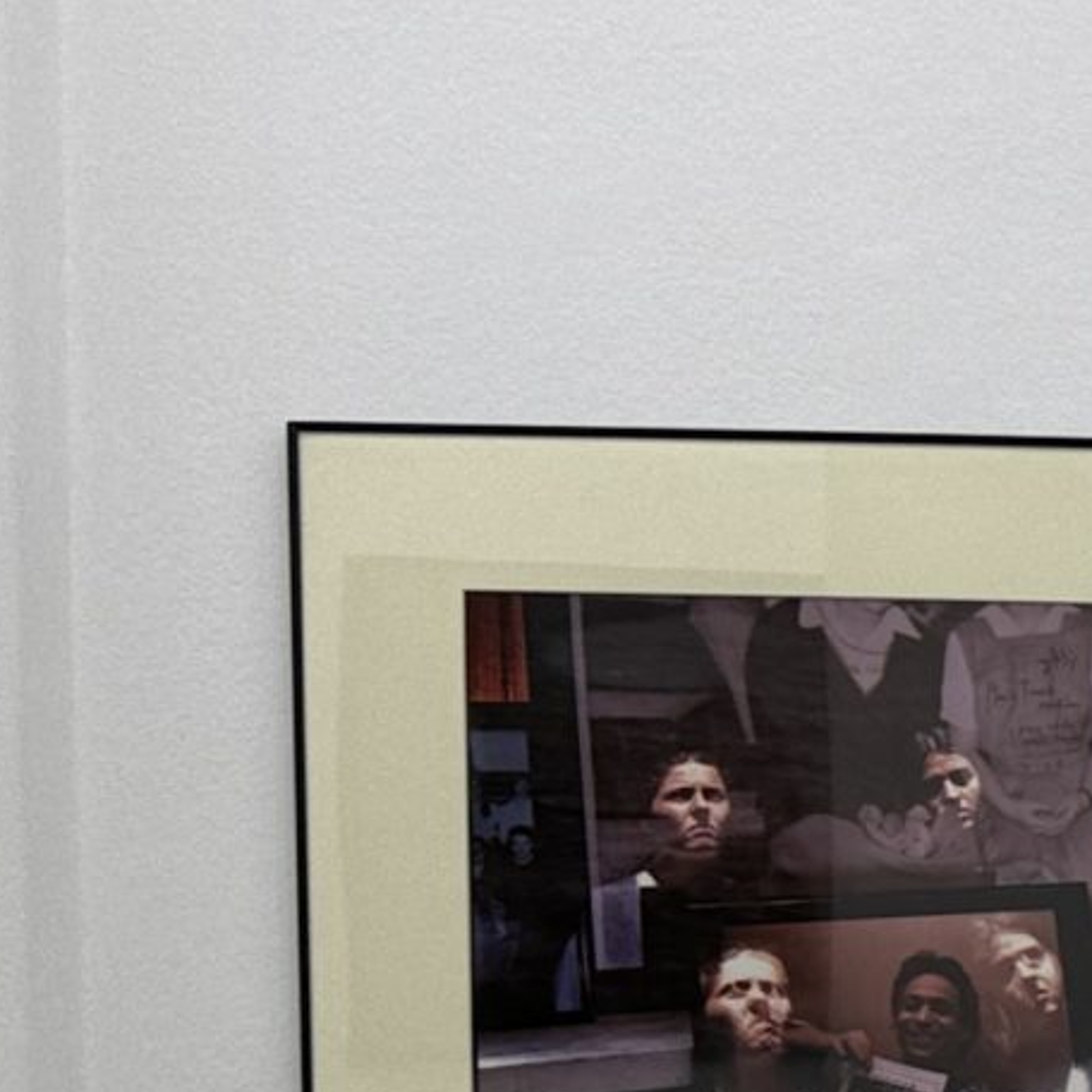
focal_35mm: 119
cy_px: 1145
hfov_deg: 11.9
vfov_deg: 14.4
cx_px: 2610
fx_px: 4247
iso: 64
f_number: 1.78
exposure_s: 1/121
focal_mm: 6.76
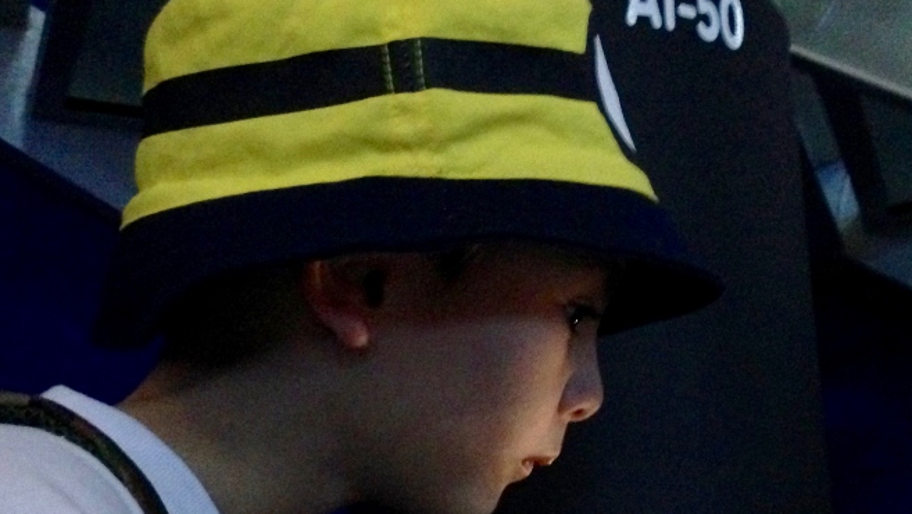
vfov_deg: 20.9
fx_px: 1355
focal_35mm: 56
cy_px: 490
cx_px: 555
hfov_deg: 37.0
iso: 800
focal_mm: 4.12
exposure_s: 1/15
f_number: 2.4
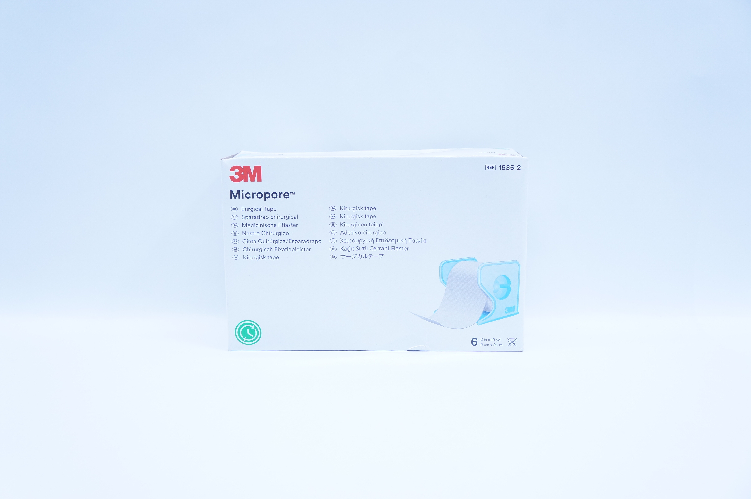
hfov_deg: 49.6
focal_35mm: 39
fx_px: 813
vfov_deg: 34.1
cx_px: 376
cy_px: 250
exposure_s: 1/200
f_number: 4.5
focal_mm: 26
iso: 800
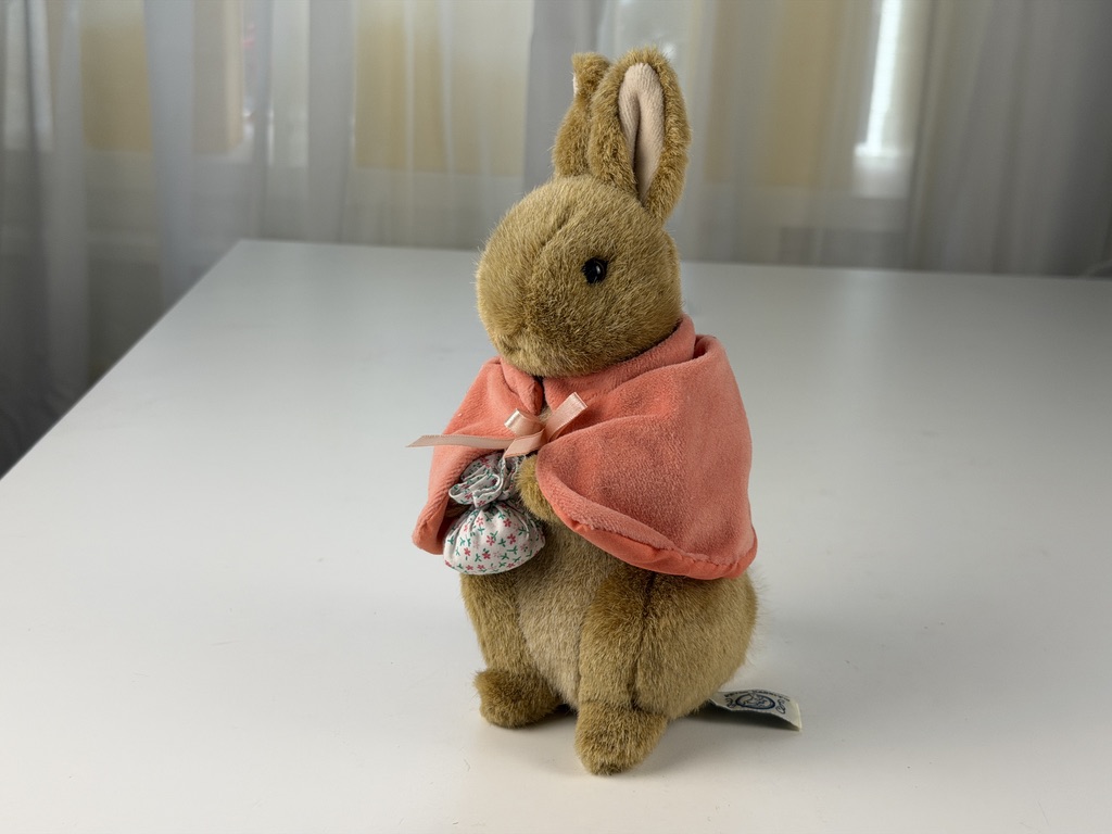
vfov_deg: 30.3
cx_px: 556
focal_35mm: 48
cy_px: 417
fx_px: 1542
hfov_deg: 39.7
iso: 64
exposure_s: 1/386
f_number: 1.78
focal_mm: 6.76
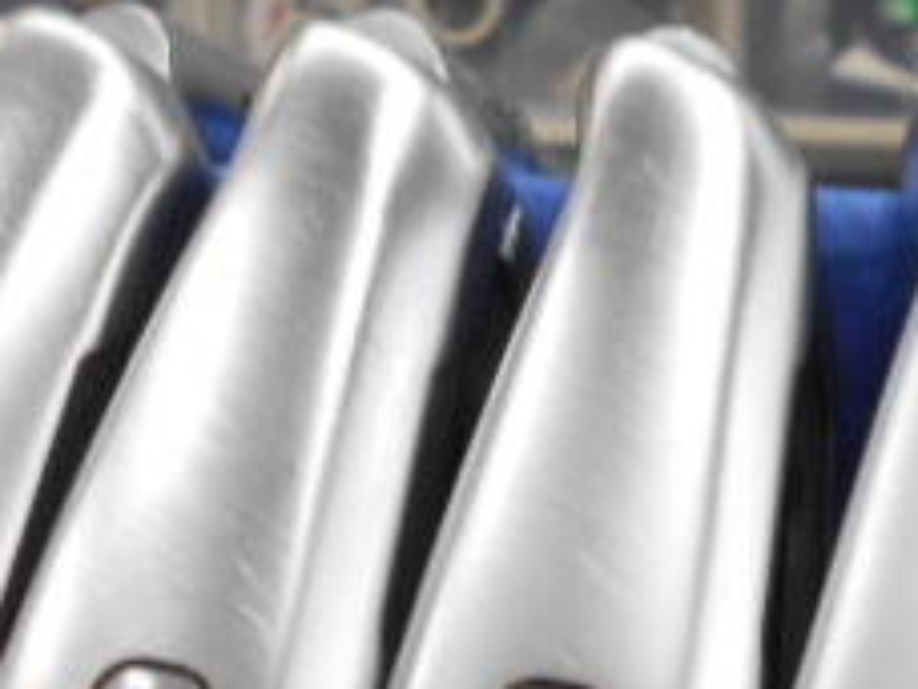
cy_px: 794
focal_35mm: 73
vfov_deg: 19.2
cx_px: 805
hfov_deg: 25.9
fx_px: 1936
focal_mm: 4.6
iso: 110
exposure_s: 1/30
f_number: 3.2
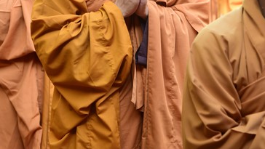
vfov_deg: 8.3
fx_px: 1026
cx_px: 111
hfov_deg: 14.7
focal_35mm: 146
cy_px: -13
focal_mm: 78
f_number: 5.6
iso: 400
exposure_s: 1/50
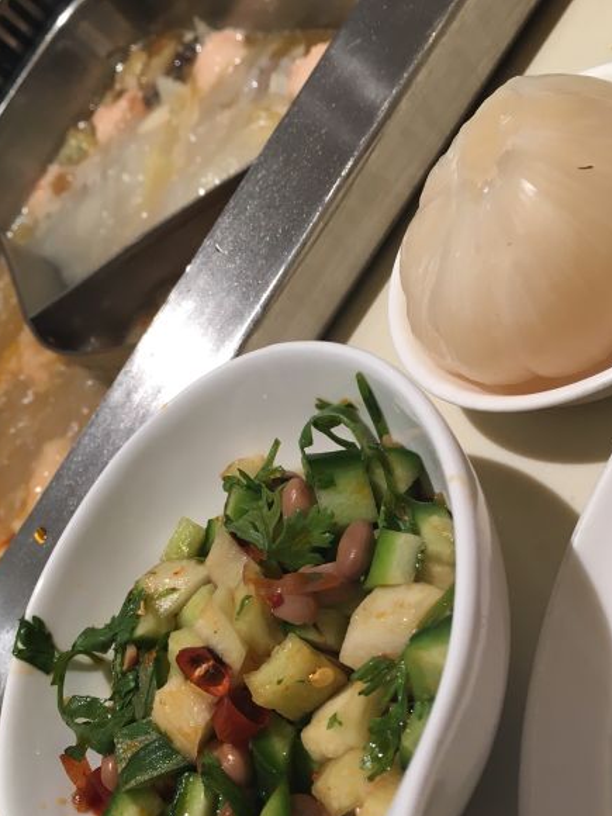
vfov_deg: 52.3
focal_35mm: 35
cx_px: 312
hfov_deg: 40.7
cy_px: 491
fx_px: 825
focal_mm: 4.15
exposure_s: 1/33
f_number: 2.2
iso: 40
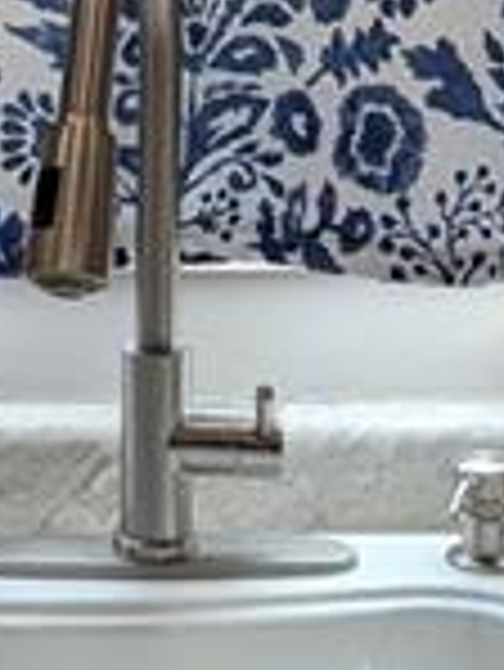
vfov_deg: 14.3
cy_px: -477
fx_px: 2404
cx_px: 45
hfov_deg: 11.9
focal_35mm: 124
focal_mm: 6.81
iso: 43
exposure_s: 1/183
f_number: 1.85
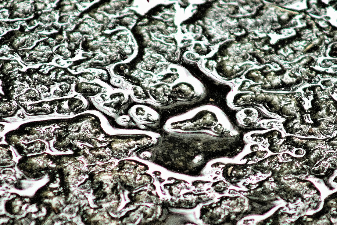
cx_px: 177
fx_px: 5682
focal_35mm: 607
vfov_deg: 2.3
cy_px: 148
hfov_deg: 3.4
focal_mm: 300
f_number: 5.6
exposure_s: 1/500
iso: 3200
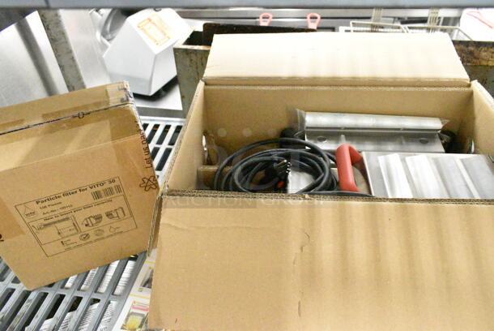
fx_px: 371
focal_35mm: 27
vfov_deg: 48.0
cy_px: 166
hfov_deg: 67.3
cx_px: 247
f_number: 5.6
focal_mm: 18
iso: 25600
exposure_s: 1/125
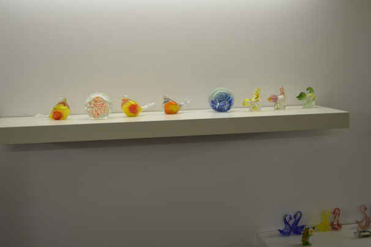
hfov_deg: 45.0
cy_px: 124
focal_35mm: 44
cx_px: 186
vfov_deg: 30.8
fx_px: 448
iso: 400
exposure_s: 1/50
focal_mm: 29
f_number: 4.5
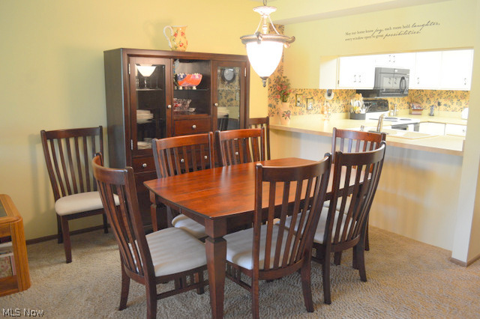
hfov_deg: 67.4
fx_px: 360
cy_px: 160
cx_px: 240
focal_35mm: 27
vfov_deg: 47.9
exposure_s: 1/15
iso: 450
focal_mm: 18
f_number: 3.5
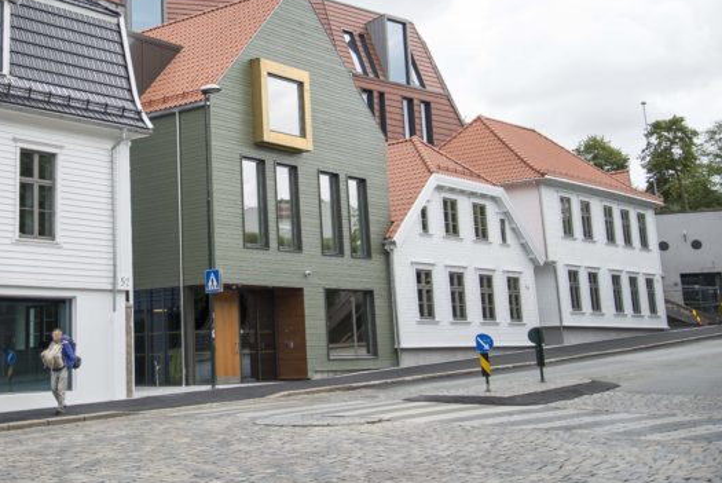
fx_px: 1064
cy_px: 125
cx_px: 192
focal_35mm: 53
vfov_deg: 25.3
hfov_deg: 36.7
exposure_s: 1/1250
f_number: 4
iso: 200
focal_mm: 35
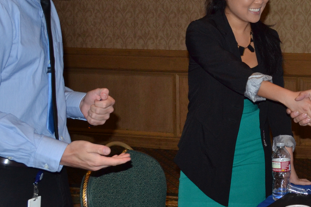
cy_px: 19
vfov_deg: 15.3
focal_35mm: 88
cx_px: 317
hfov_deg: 22.2
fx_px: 760
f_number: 8
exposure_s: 1/60
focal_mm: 26
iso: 640
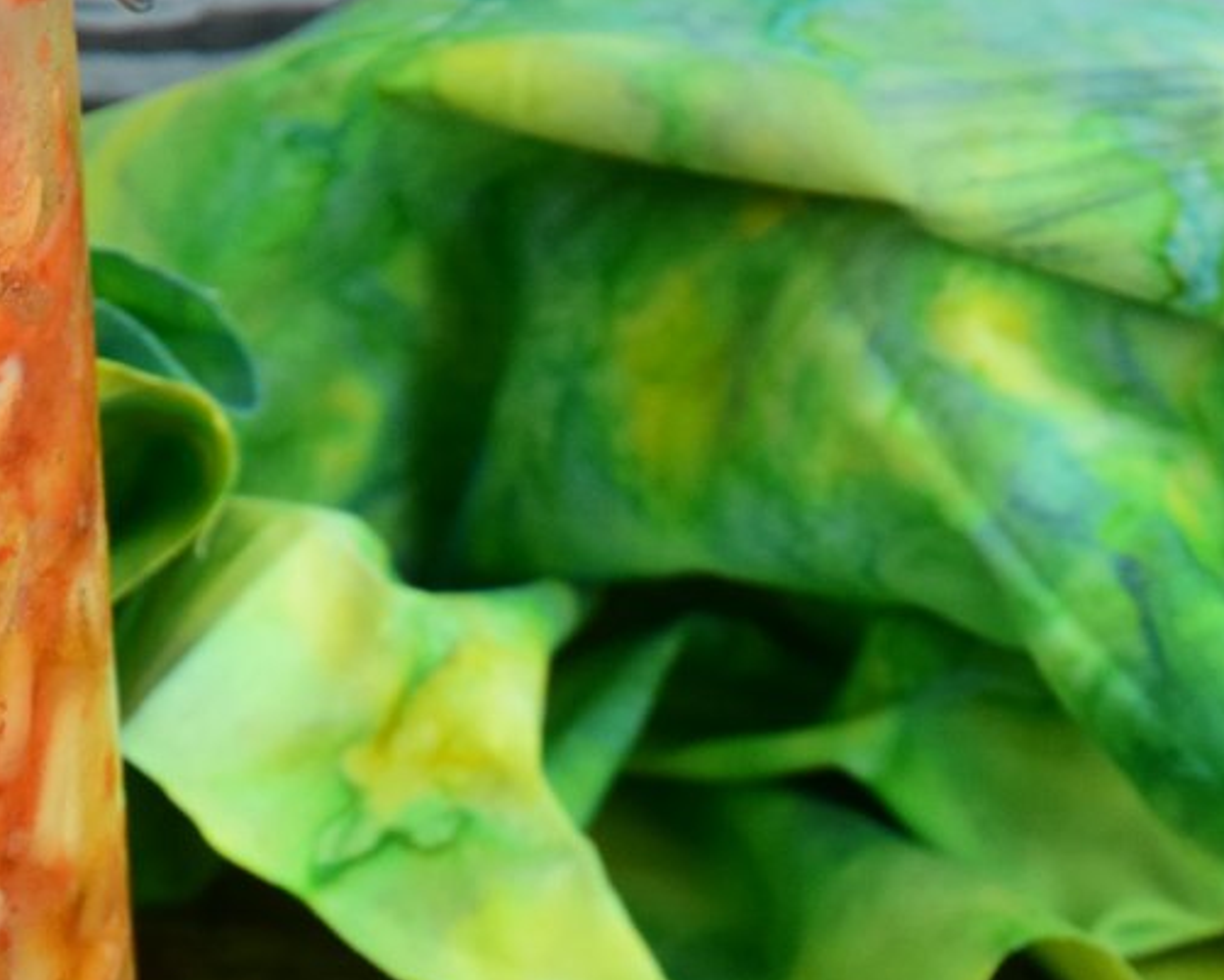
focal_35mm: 296
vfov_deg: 5.2
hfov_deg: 6.5
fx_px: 10727
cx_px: 534
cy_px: 1215
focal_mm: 66
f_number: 5.6
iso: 640
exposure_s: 1/100
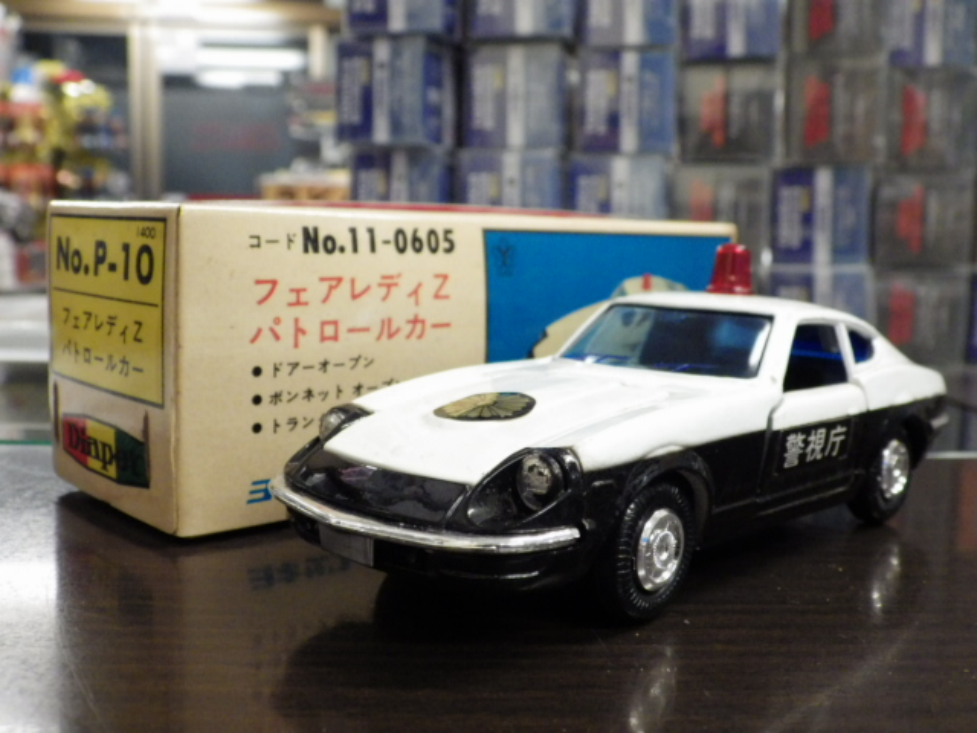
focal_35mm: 41
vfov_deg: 35.1
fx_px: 1157
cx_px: 488
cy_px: 366
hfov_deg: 45.8
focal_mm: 7.4
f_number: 3.6
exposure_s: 1/50
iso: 800
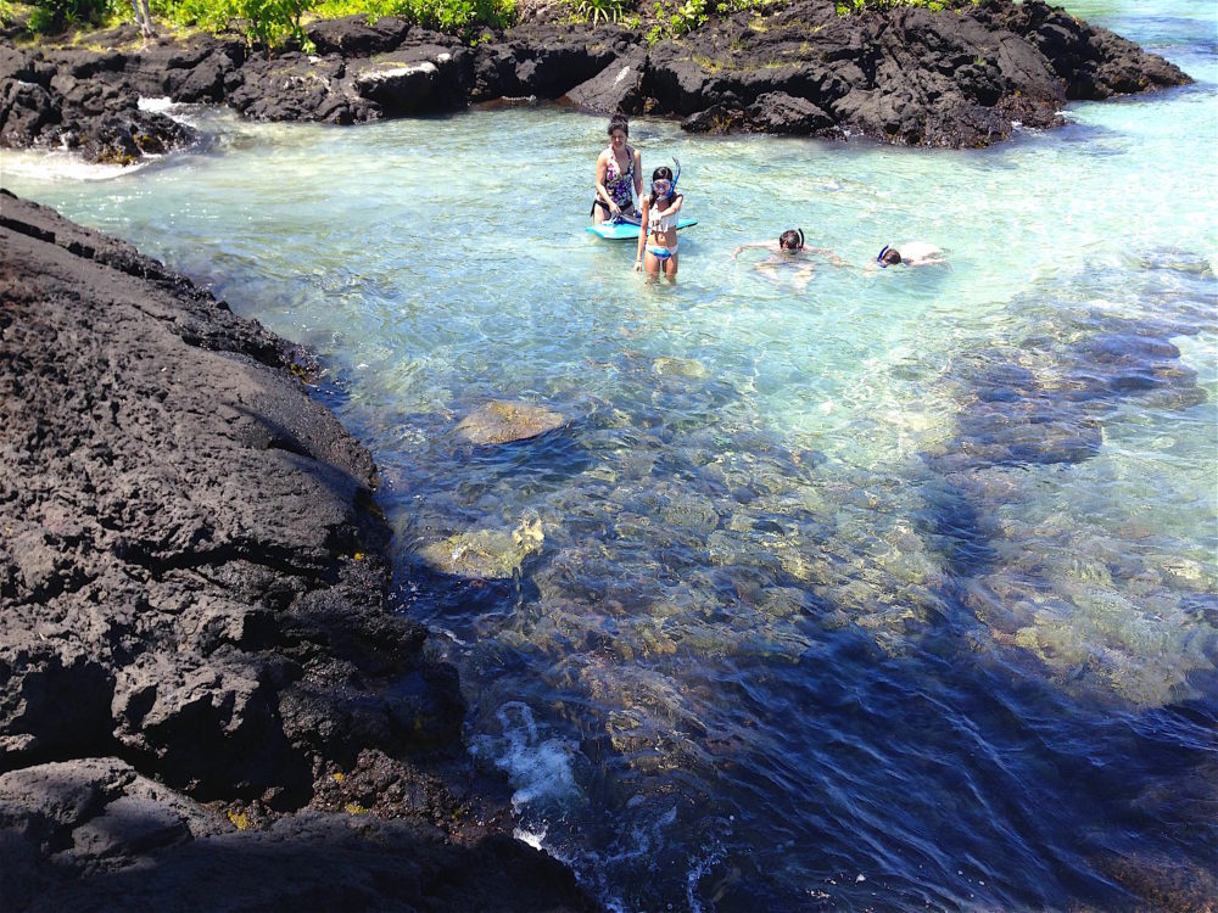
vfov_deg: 42.9
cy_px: 456
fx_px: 1161
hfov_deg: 55.4
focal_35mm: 33
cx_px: 609
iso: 50
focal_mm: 4.12
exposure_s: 1/616
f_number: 2.4
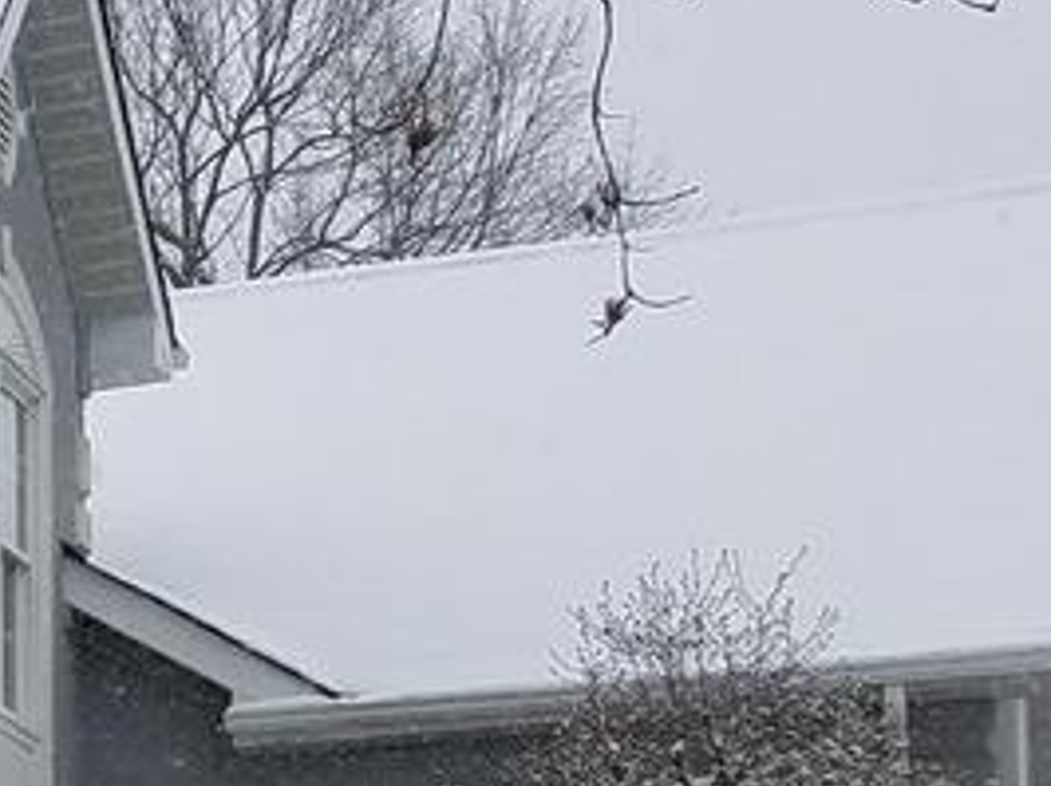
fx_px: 4277
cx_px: -1442
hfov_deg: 11.6
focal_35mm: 141
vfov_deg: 10.2
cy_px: 1102
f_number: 1.7
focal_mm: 4.2
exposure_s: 1/1020
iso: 50
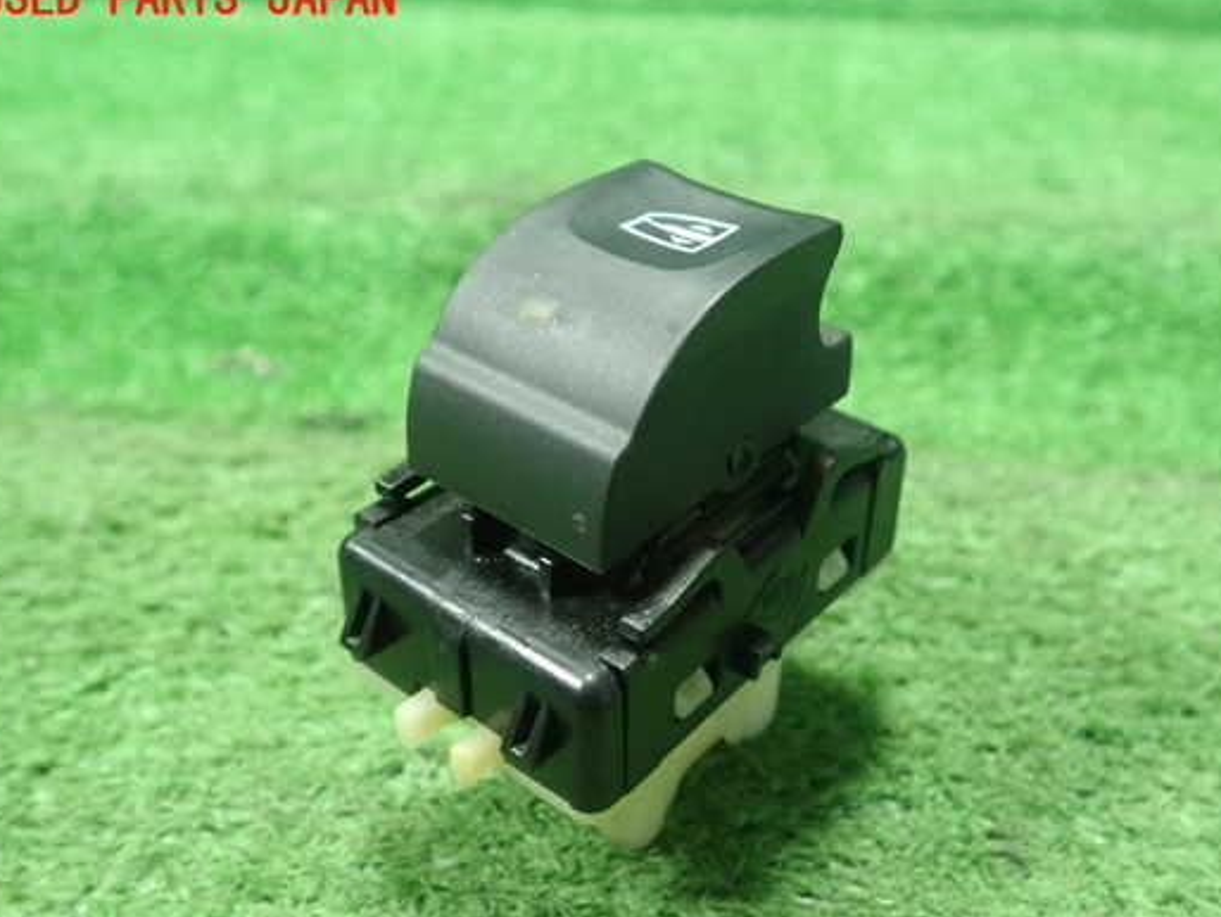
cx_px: 677
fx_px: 1235
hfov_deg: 52.5
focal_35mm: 35
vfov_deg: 40.7
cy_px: 504
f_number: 2.3
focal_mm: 5.5
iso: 800
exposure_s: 1/125
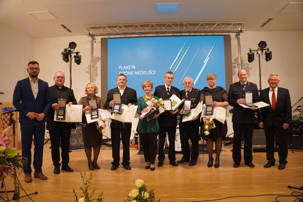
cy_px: 101
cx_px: 152
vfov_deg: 47.9
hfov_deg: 67.4
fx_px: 227
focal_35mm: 27
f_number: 4
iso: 1600
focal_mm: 18
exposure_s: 1/160
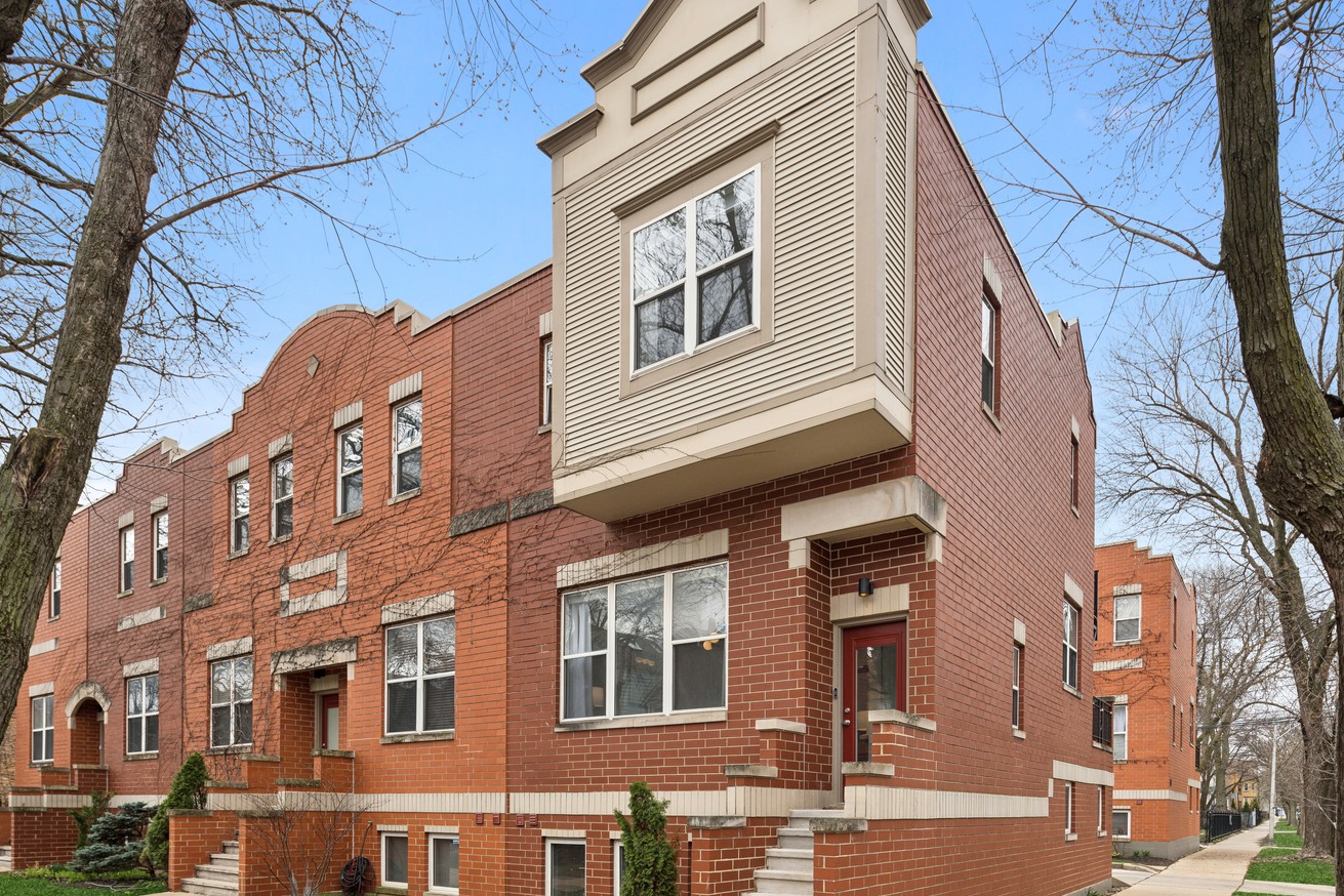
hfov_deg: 81.2
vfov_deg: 59.5
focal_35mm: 21
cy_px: 456
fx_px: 784
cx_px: 677
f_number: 9
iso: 320
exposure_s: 1/200
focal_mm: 17
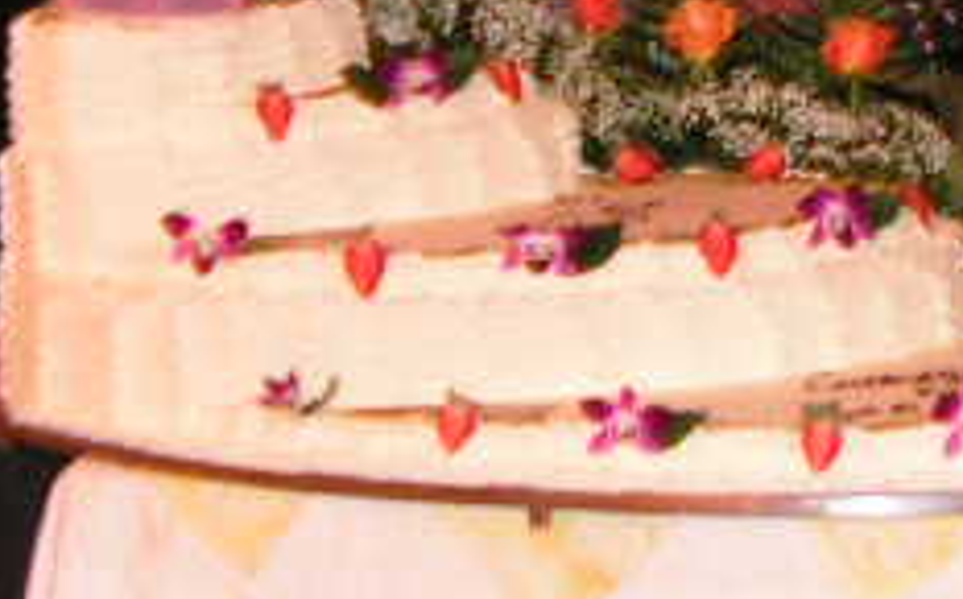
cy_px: -157
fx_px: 3670
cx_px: 884
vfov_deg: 9.2
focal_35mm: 140
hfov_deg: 14.8
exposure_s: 1/40
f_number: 3.2
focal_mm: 8.1
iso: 200
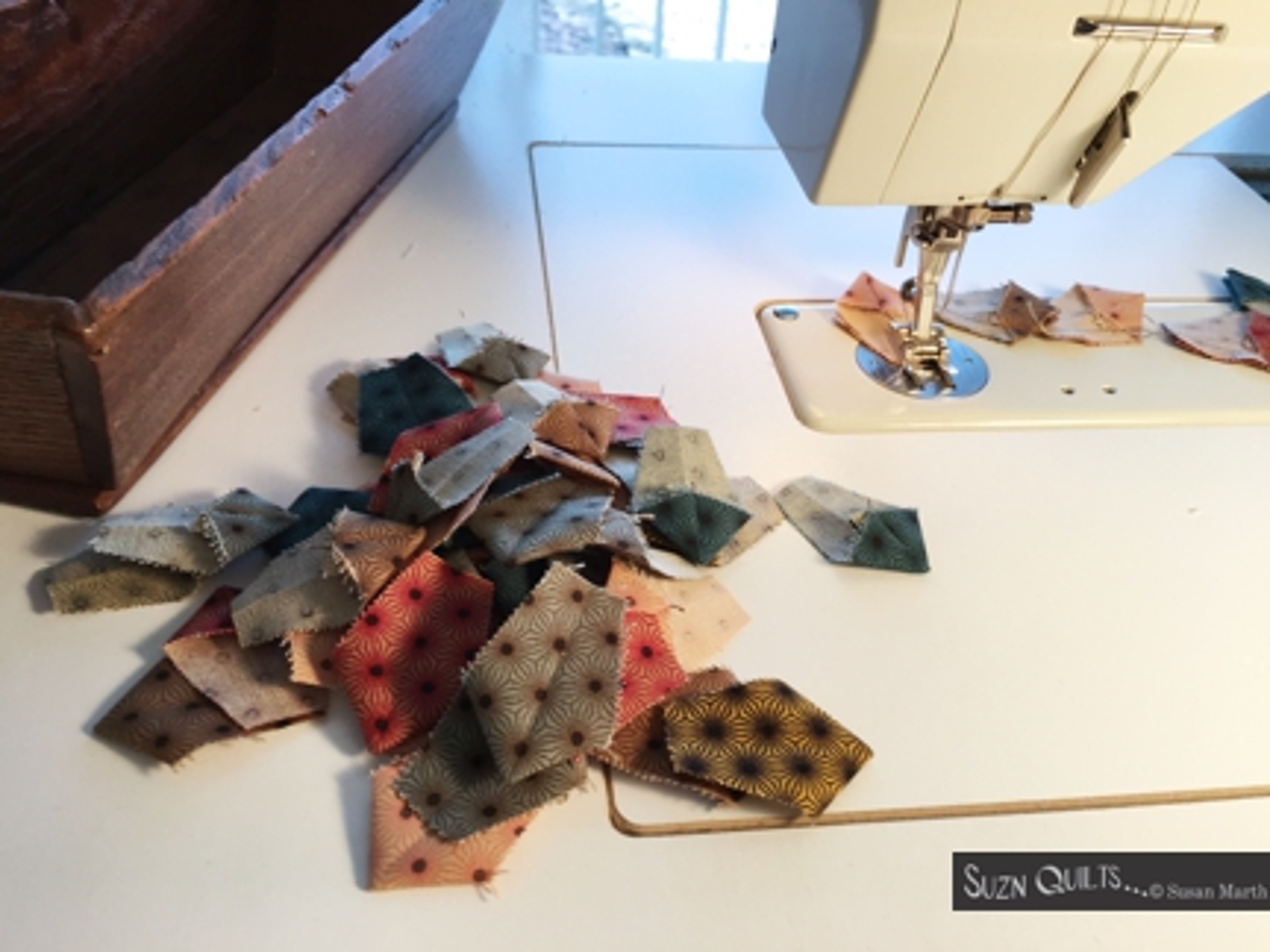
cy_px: 476
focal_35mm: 29
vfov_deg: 48.2
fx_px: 1064
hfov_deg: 61.7
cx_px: 635
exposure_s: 1/120
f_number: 2.2
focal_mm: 4.15
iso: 40
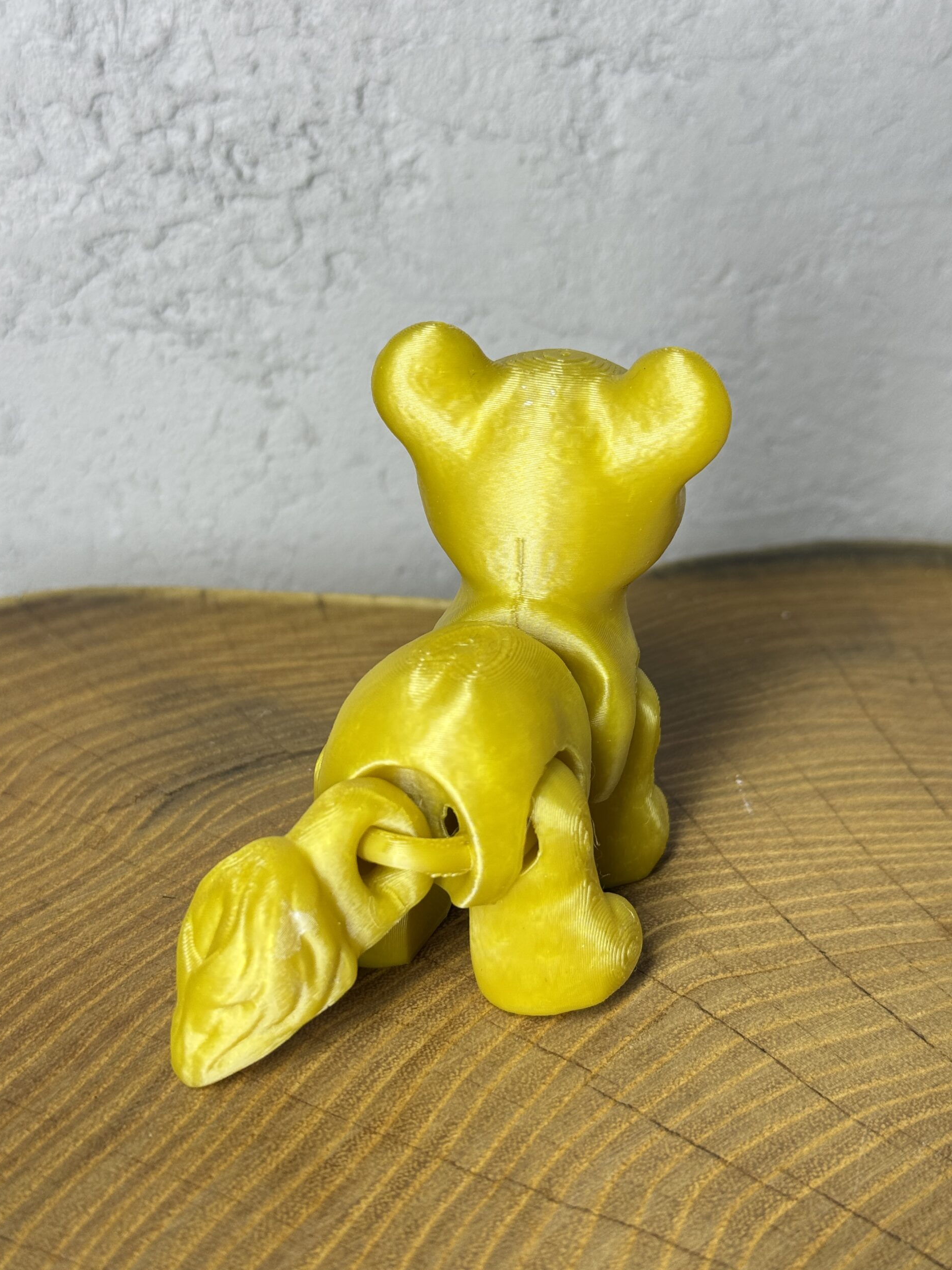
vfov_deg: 38.9
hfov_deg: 29.7
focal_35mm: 49
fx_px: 1797
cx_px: 480
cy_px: 644
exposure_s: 1/128
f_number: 1.78
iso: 50
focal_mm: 6.76
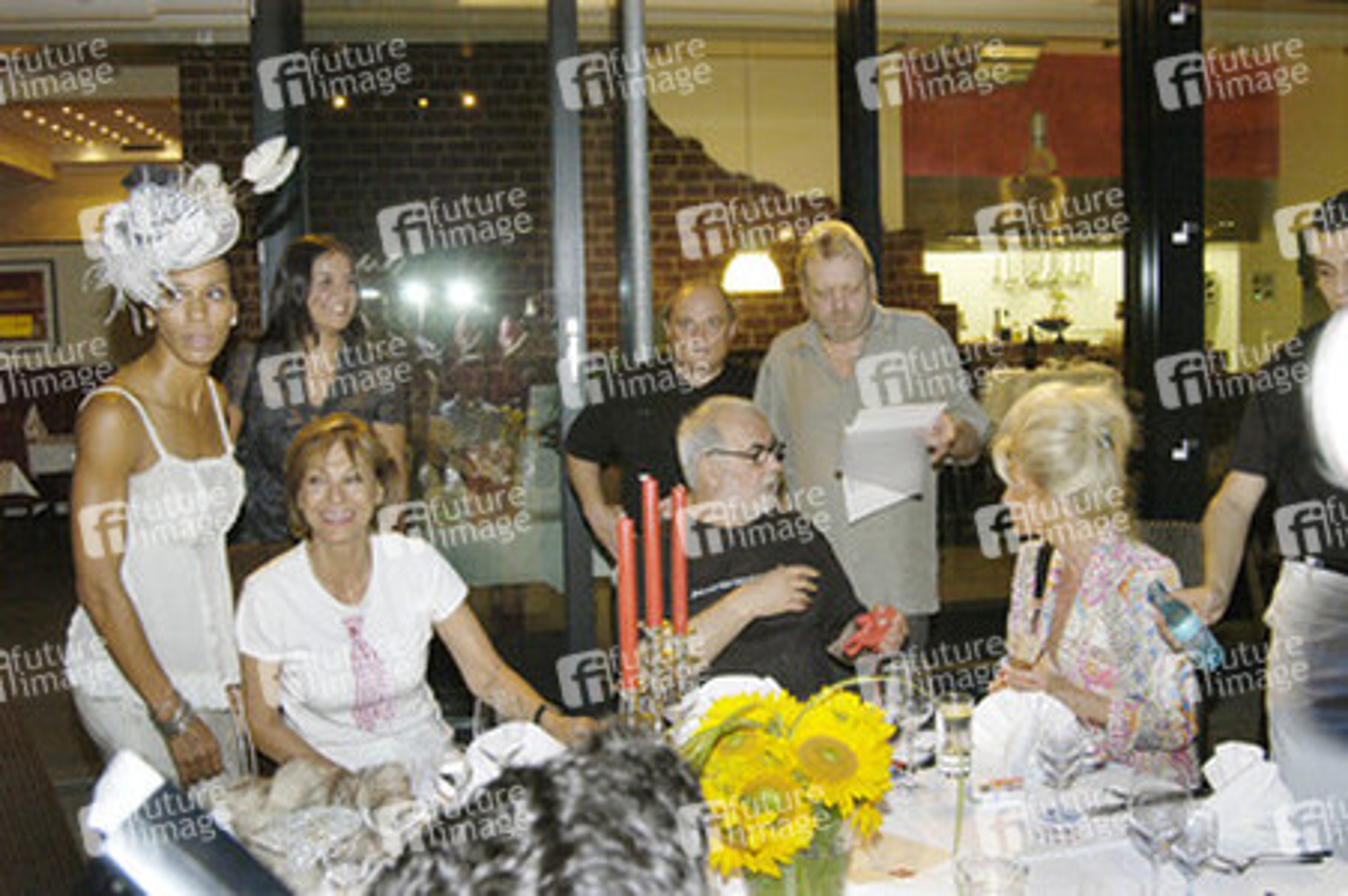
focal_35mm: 36
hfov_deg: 53.2
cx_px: 674
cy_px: 448
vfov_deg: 36.8
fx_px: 1347
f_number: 5
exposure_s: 1/40
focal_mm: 24
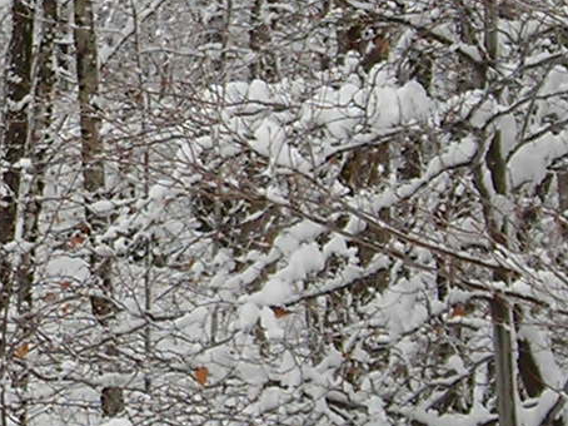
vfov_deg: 6.8
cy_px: 108
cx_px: -332
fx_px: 3559
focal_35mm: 217
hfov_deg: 8.9
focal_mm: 6.3
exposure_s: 1/225
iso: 50
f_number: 3.2
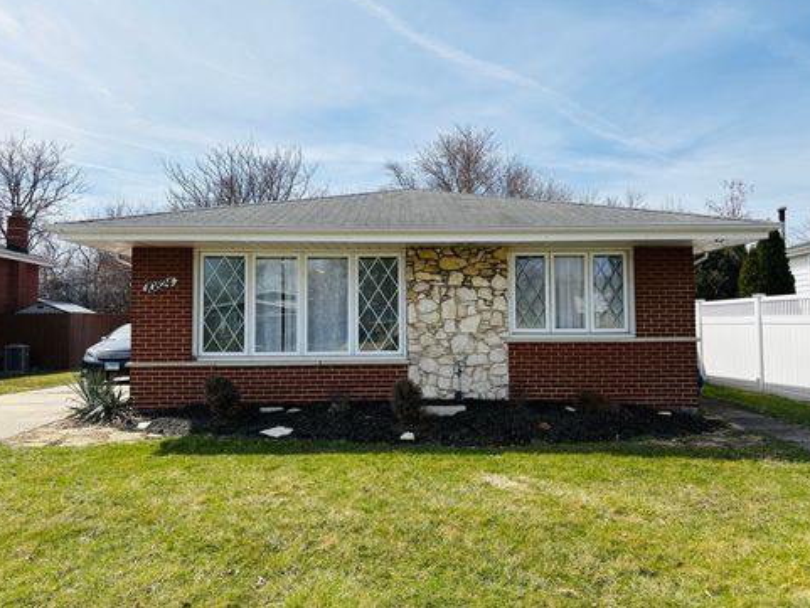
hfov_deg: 65.3
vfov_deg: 51.4
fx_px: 632
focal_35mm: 27
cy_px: 294
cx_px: 411
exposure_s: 1/4329
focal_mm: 5.96
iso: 50
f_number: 1.6
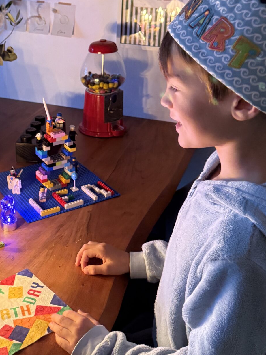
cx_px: 62
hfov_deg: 28.6
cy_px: 150
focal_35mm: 50
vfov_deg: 38.1
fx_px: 512
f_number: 1.78
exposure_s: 1/39
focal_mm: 6.76
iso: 1000
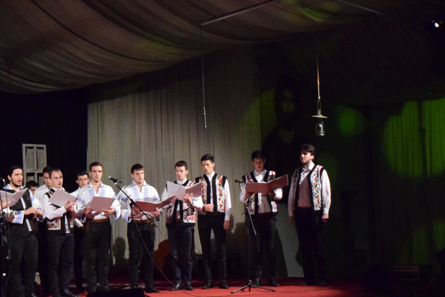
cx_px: 97
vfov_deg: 20.2
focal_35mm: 67
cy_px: 215
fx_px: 828
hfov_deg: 29.5
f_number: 5.6
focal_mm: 24
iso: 8000
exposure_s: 1/100
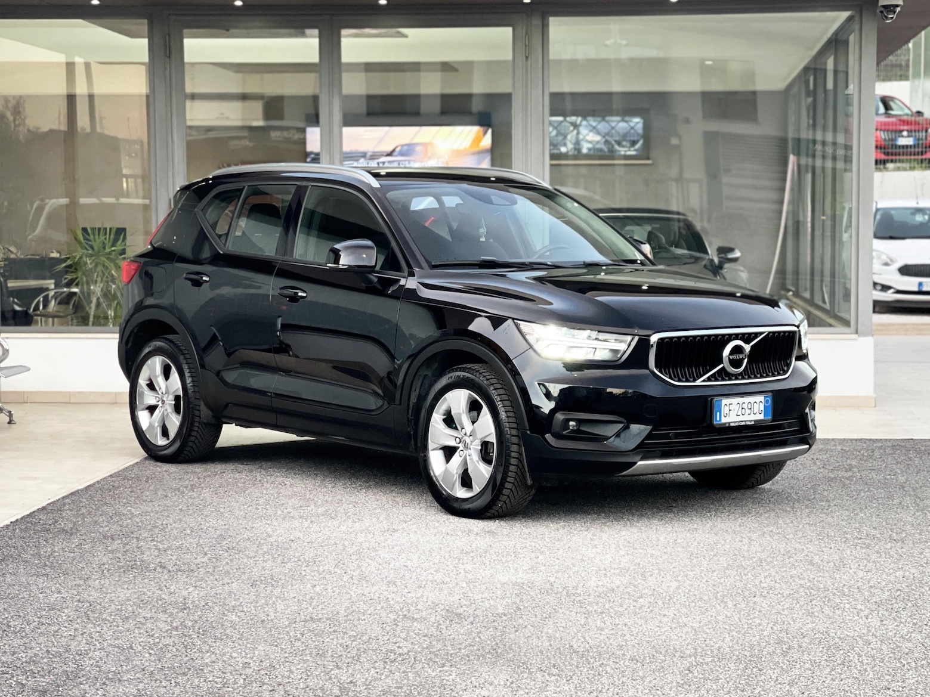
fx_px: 1719
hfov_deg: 30.3
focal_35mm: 64
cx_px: 465
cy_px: 348
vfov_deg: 22.9
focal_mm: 7.5
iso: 250
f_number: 2.2
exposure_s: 1/92
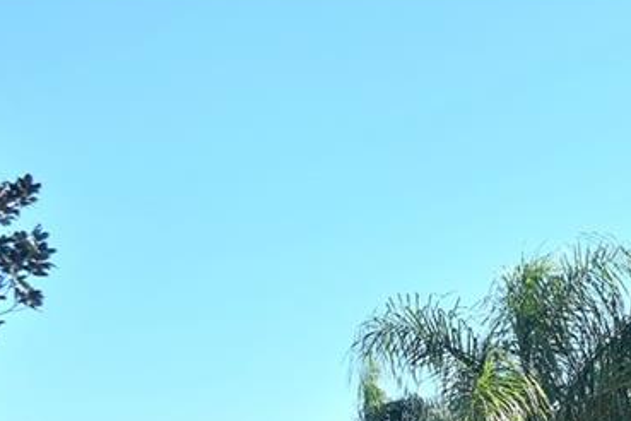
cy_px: 561
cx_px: 800
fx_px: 1945
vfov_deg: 12.0
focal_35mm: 111
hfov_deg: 17.4
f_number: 8
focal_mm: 27
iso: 100
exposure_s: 1/250
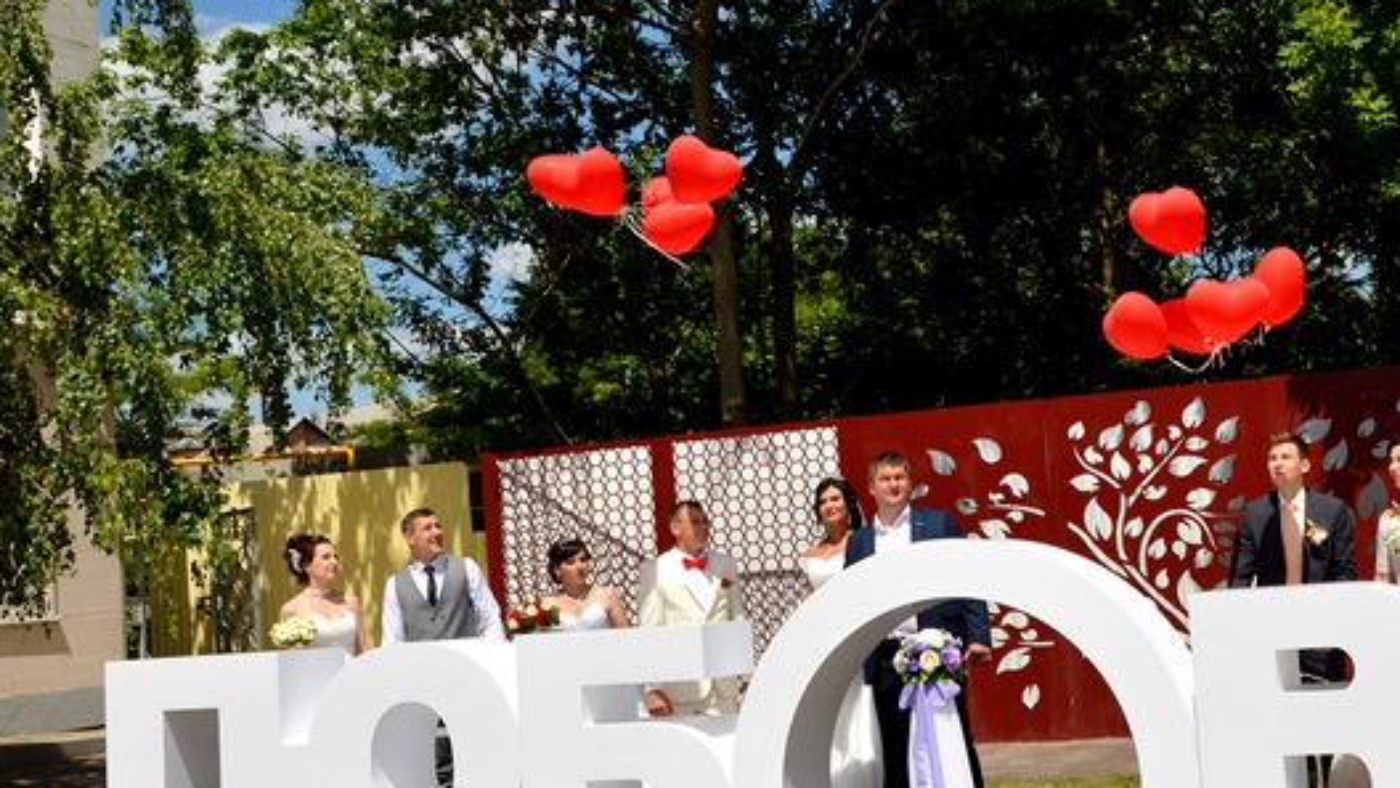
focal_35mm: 57
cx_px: 1000
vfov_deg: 21.1
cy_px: 371
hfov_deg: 36.0
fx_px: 2116
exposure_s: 1/250
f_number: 11
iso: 100
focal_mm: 24
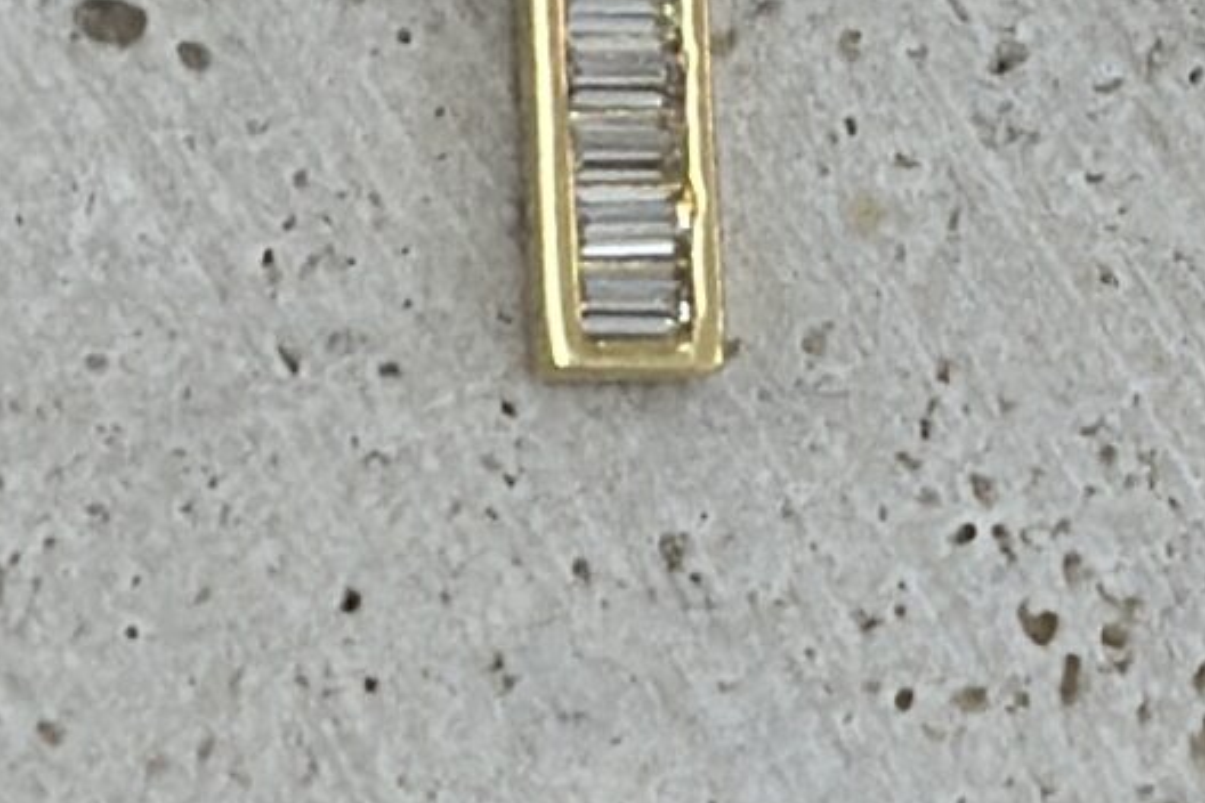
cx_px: 639
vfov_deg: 5.6
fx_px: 8100
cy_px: -486
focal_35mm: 242
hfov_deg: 8.5
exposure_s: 1/482
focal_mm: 6.86
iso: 80
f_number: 1.78
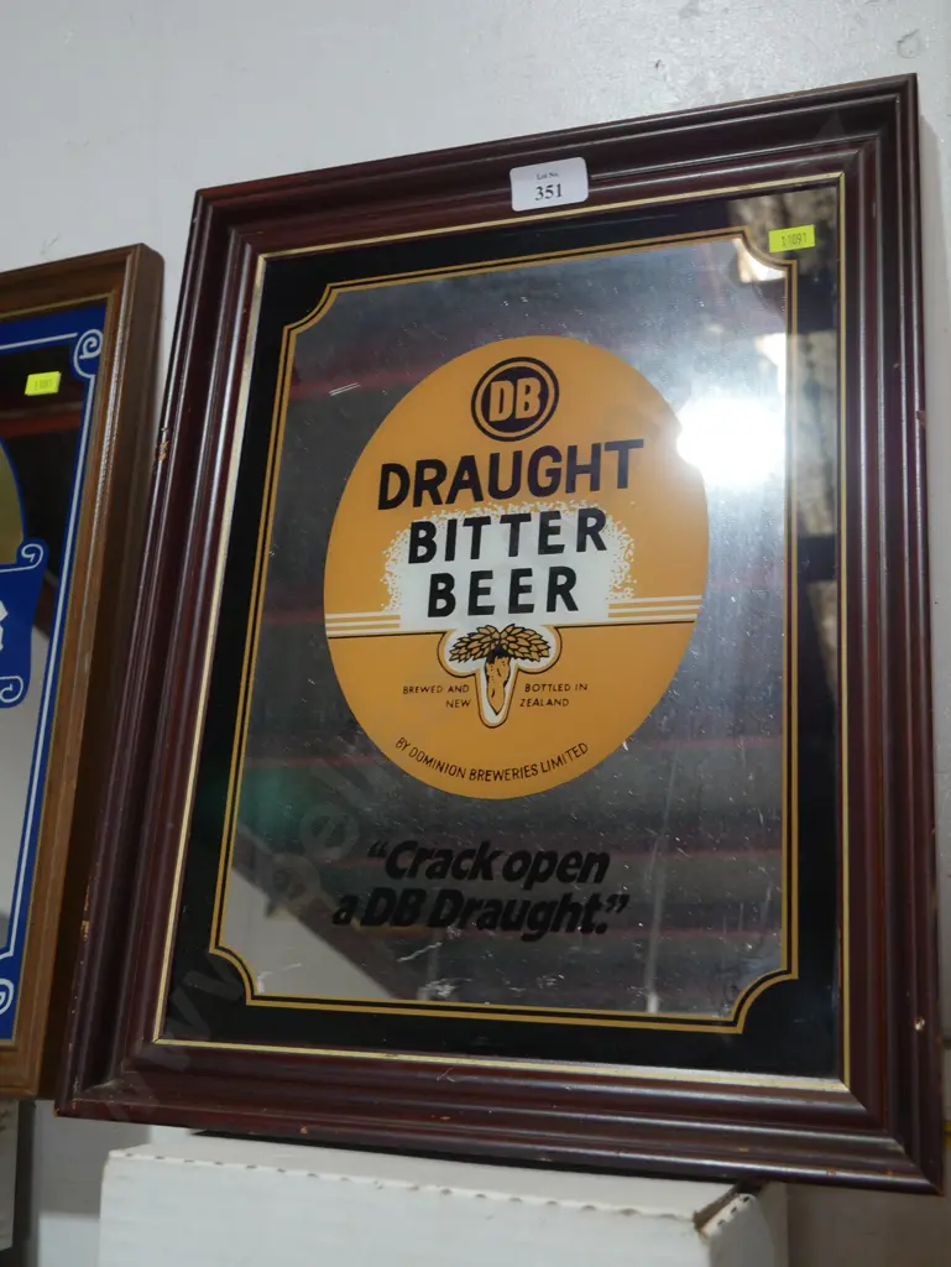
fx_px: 1464
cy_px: 634
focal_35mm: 40
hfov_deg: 36.0
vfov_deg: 46.8
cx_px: 476
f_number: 4.4
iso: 500
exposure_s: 1/60
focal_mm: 20
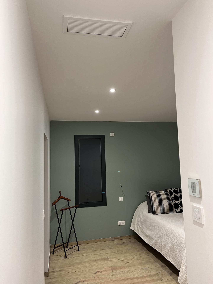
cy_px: 142
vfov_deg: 67.3
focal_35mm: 26
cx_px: 106
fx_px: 213
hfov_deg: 53.1
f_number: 1.6
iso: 100
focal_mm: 5.1
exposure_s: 1/50
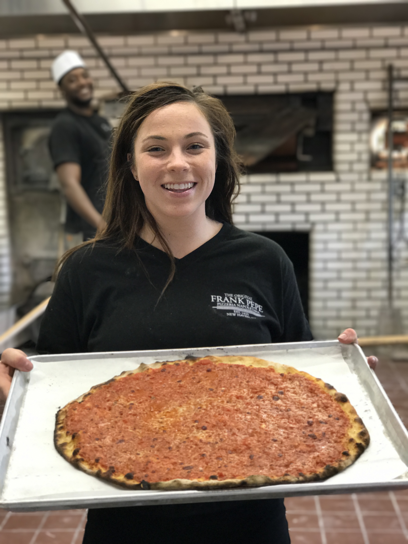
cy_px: 272
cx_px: 204
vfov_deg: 33.8
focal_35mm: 57
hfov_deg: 25.7
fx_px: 896
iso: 160
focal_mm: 6.6
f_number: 2.8
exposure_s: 1/60
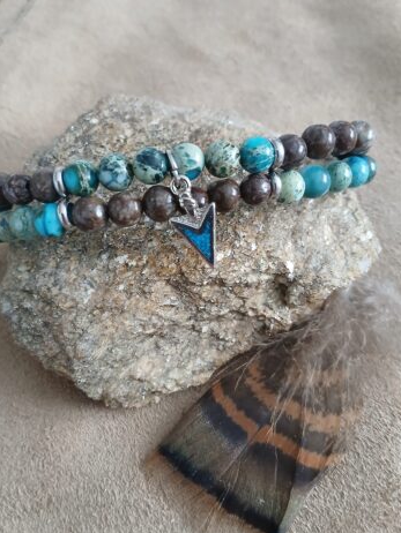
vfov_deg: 59.9
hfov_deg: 46.8
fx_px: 463
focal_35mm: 30
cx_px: 192
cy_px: 280
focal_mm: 3.98
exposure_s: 1/24
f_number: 1.8
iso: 400
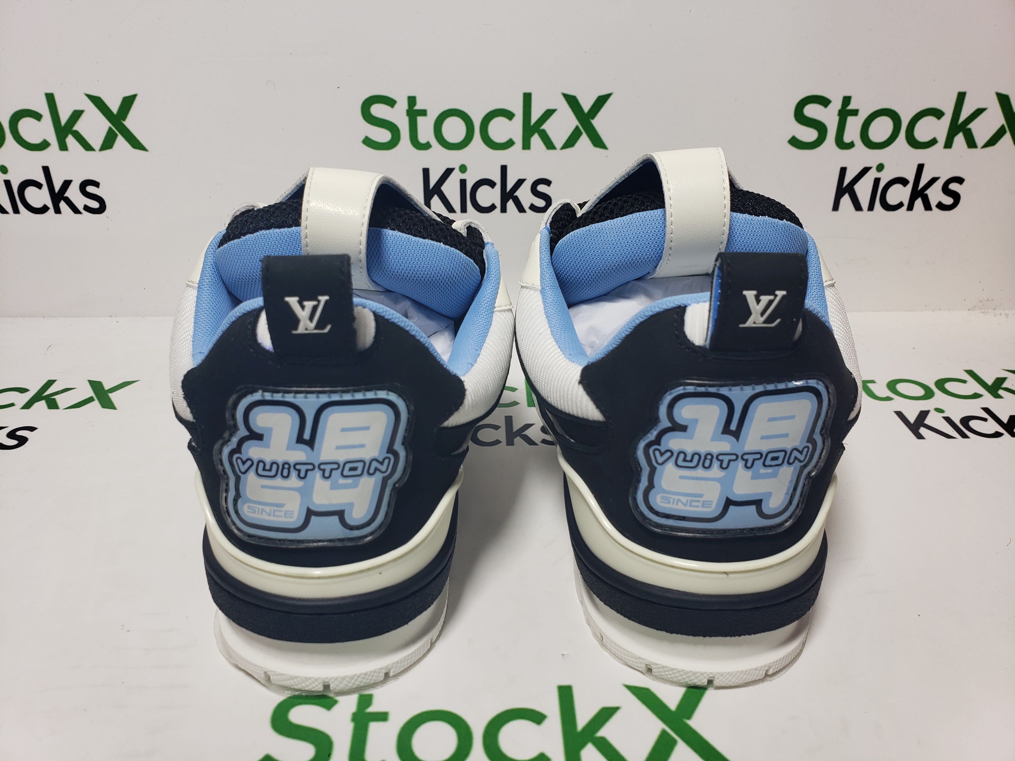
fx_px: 762
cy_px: 380
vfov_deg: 53.1
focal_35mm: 26
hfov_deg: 67.3
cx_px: 508
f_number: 2.4
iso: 50
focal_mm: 4.3
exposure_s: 1/189
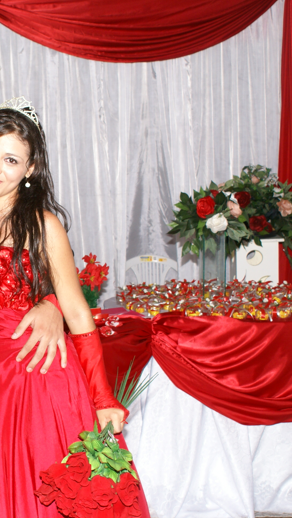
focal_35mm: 66
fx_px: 908
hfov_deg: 17.4
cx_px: -64
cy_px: 259
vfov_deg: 31.9
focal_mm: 28
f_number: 5.6
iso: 400
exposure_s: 1/60
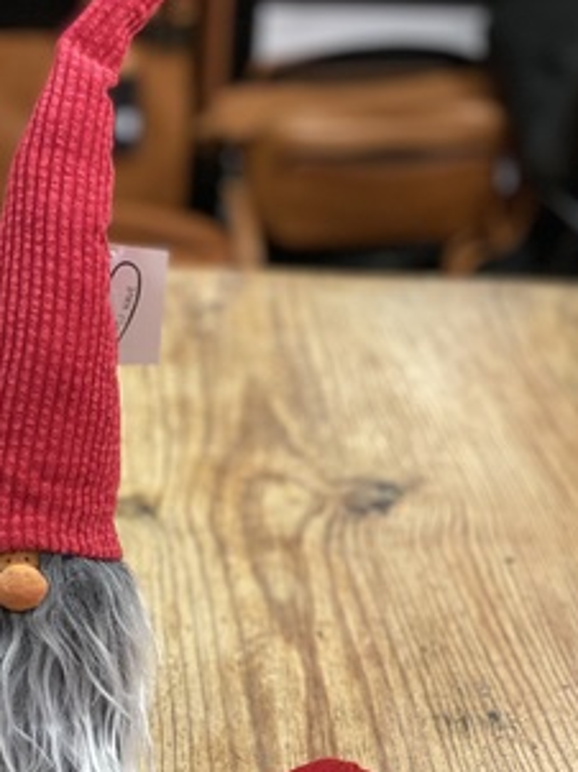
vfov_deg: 21.3
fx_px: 2051
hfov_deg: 15.9
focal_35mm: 92
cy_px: 493
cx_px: 100
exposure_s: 1/50
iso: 160
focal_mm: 6
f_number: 2
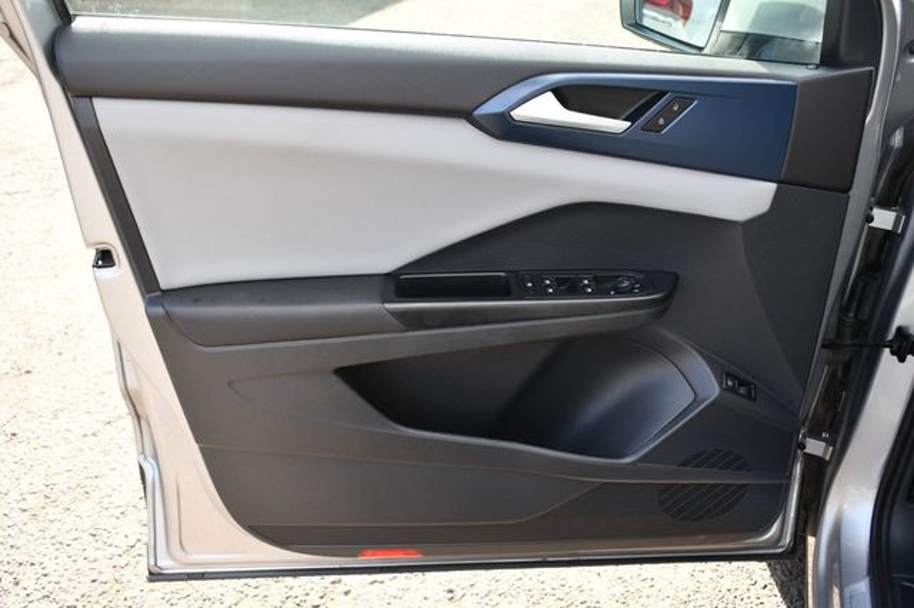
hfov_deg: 55.8
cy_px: 304
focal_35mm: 34
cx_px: 457
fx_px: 863
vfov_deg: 38.8
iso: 400
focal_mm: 23
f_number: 5
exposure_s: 1/250
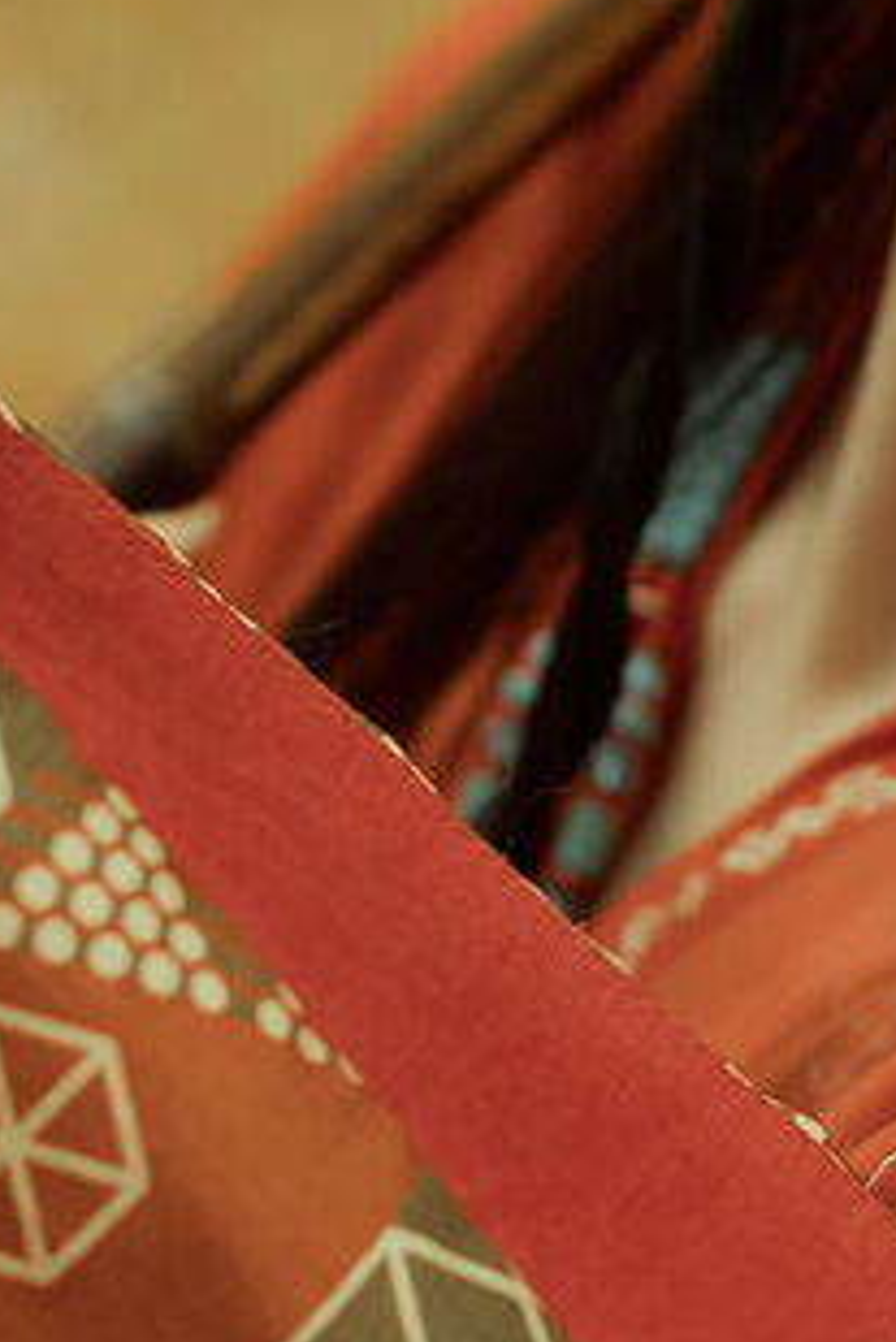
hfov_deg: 5.4
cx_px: 1251
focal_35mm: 254
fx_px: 9471
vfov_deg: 8.0
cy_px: -158
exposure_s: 1/250
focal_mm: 50
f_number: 2.8
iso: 125
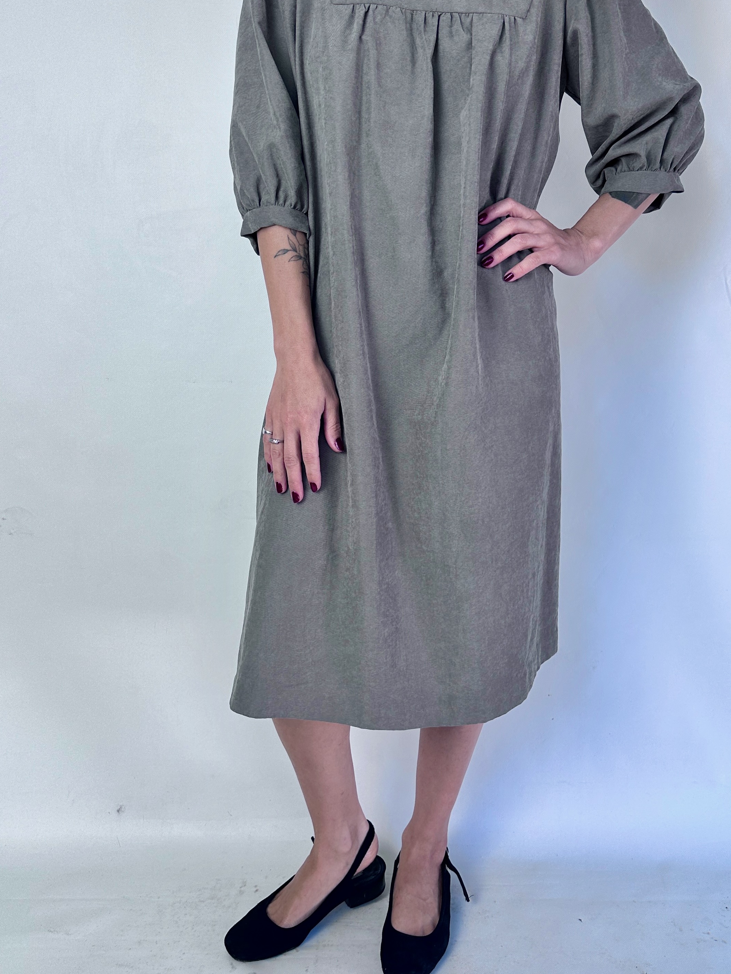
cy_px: 449
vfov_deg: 63.3
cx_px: 408
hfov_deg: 49.7
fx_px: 788
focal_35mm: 28
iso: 80
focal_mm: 6.86
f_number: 1.78
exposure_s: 1/333
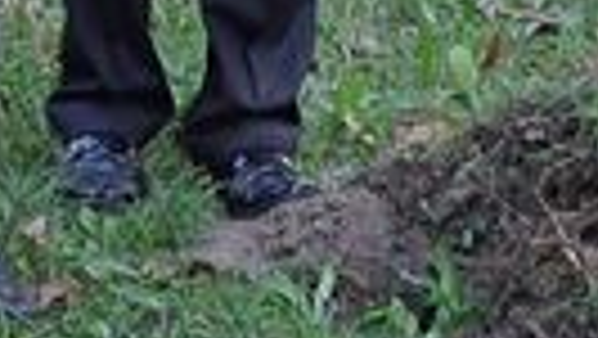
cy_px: -367
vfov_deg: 3.0
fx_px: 6378
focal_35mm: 402
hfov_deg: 5.4
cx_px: 504
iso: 400
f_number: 5.6
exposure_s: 1/125
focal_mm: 40
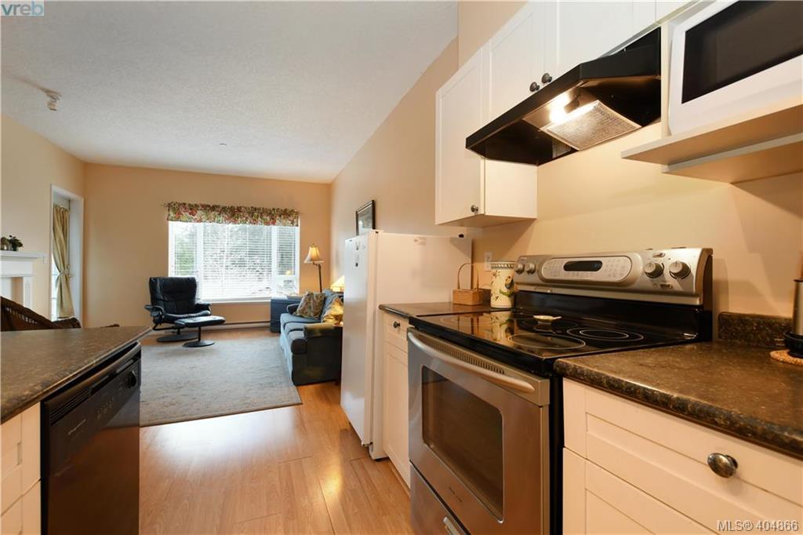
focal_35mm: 15
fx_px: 334
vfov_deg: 77.3
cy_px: 268
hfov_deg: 100.4
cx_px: 402
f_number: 7.1
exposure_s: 1/4
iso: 320
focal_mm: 10
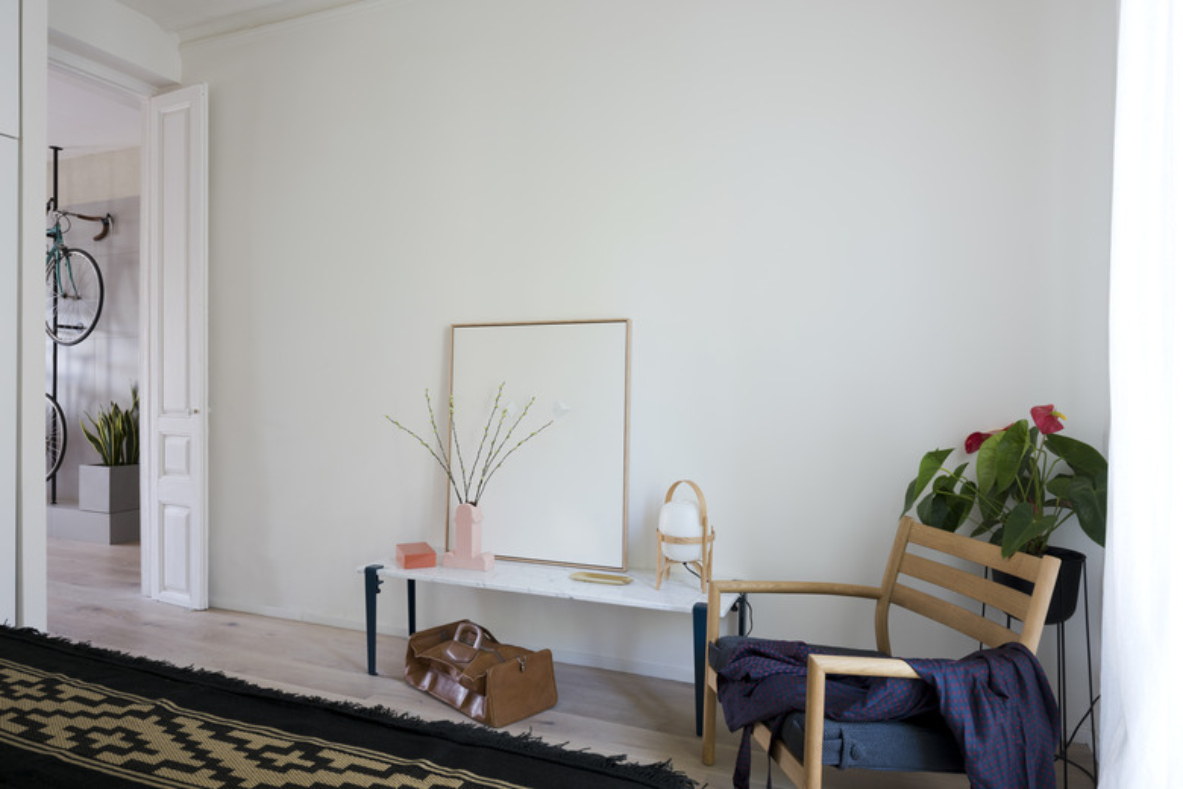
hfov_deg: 78.6
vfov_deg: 57.2
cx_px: 592
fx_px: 723
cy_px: 394
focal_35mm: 22
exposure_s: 1.3
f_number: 13
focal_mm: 22
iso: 100
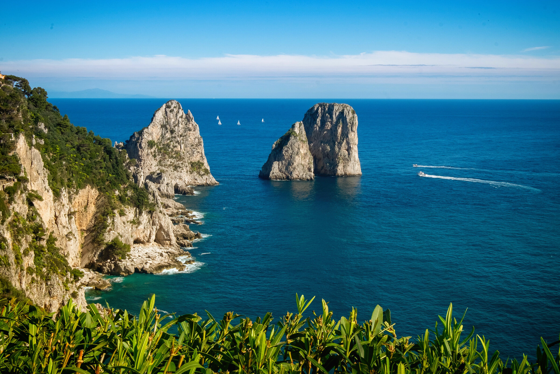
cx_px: 280
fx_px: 684
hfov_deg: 44.5
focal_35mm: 44
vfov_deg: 30.5
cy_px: 187
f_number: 22
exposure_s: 1/100
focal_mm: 29.6
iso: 500
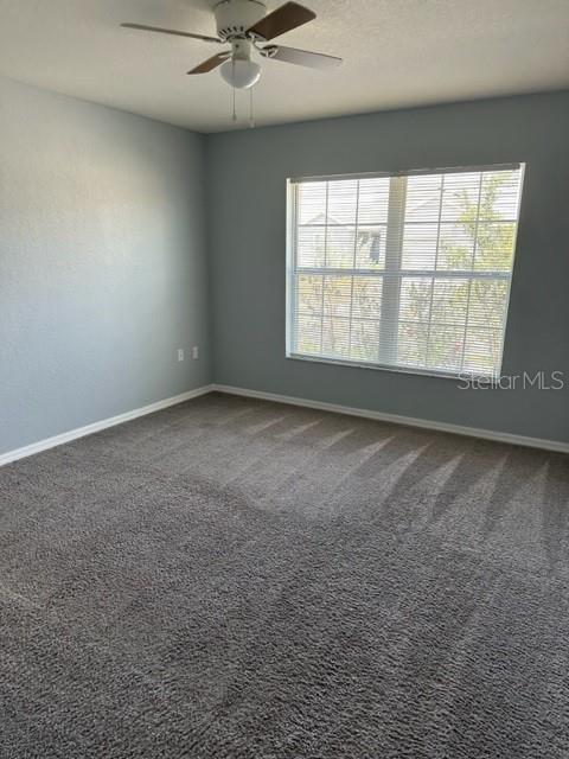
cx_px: 284
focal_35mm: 24
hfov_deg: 56.8
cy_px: 380
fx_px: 526
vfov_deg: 71.6
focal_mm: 6.86
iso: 100
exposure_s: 1/161
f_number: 1.78
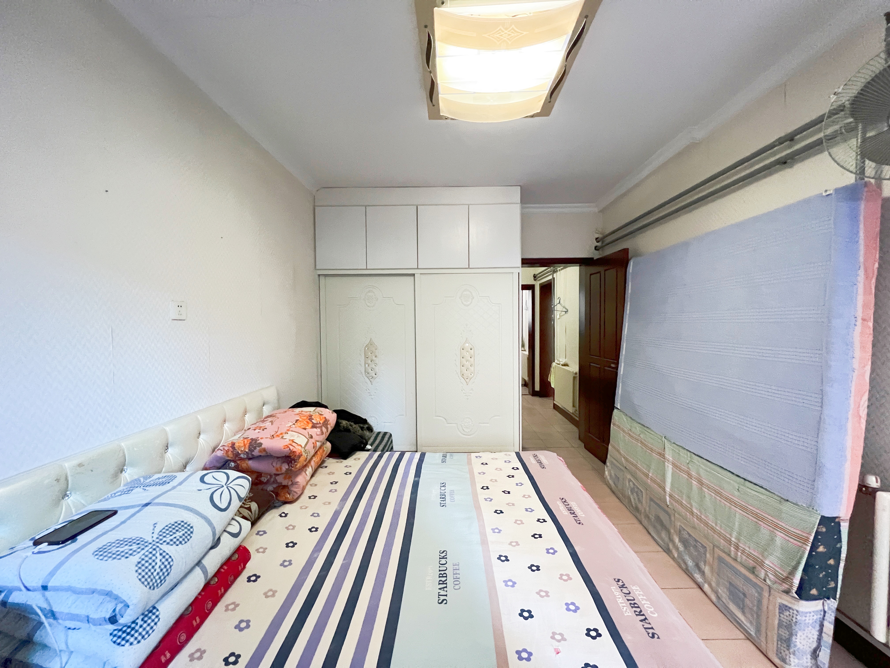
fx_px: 334
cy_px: 334
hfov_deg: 106.2
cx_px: 445
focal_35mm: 13
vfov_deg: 89.9
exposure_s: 1/50
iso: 500
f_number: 1.8
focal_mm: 1.57
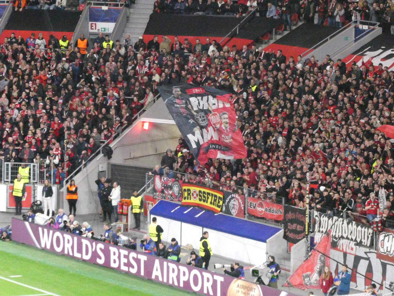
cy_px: 148
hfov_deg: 7.9
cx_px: 197
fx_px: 2846
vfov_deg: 5.9
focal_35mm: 250
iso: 2000
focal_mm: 44.8
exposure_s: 1/125
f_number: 5.6
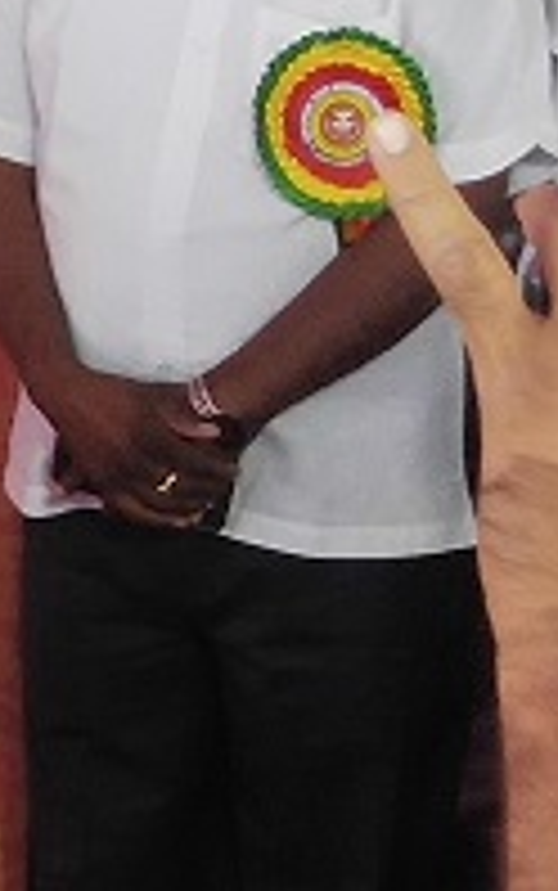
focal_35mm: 189
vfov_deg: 10.8
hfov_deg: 5.9
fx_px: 4592
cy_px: -356
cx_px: -1620
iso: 230
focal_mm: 3.95
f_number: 1.8
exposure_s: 1/50
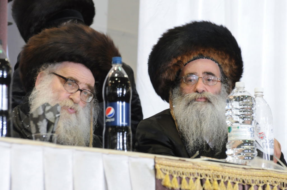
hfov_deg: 7.6
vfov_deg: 5.1
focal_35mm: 270
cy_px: 95
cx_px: 144
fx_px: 2150
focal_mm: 180
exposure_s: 1/100
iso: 1000
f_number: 5
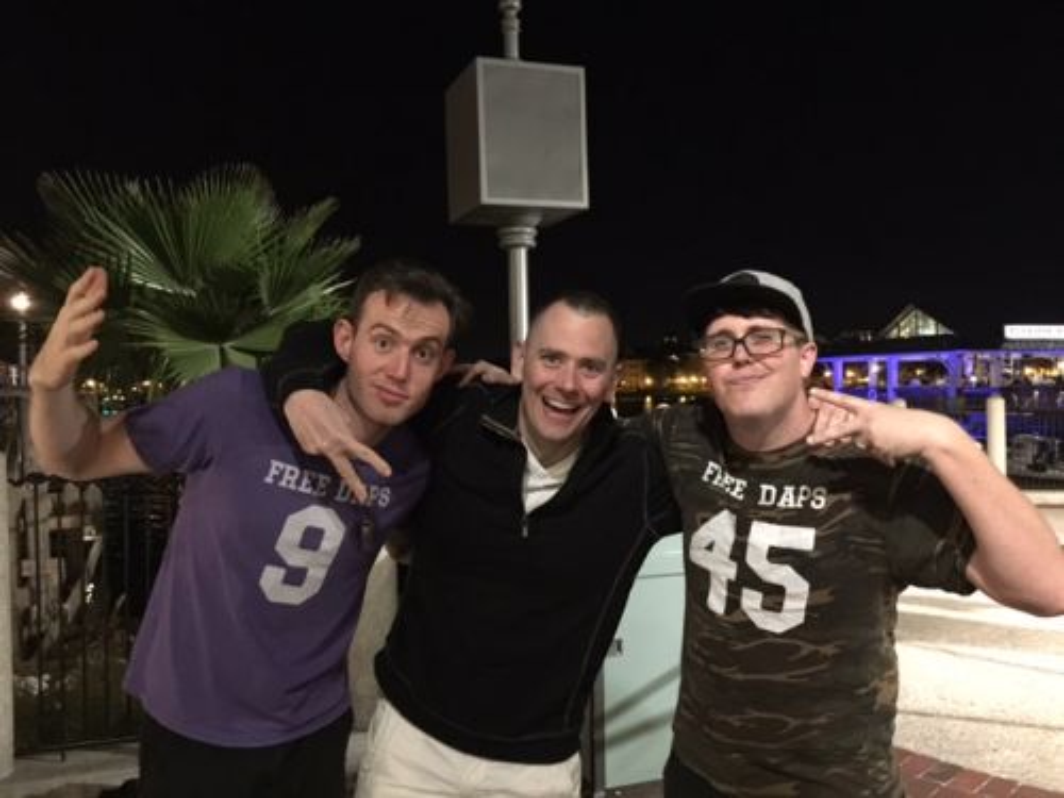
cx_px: 532
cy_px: 399
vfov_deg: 48.2
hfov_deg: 61.7
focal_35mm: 29
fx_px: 891
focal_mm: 4.15
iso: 250
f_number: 2.2
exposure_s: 1/4
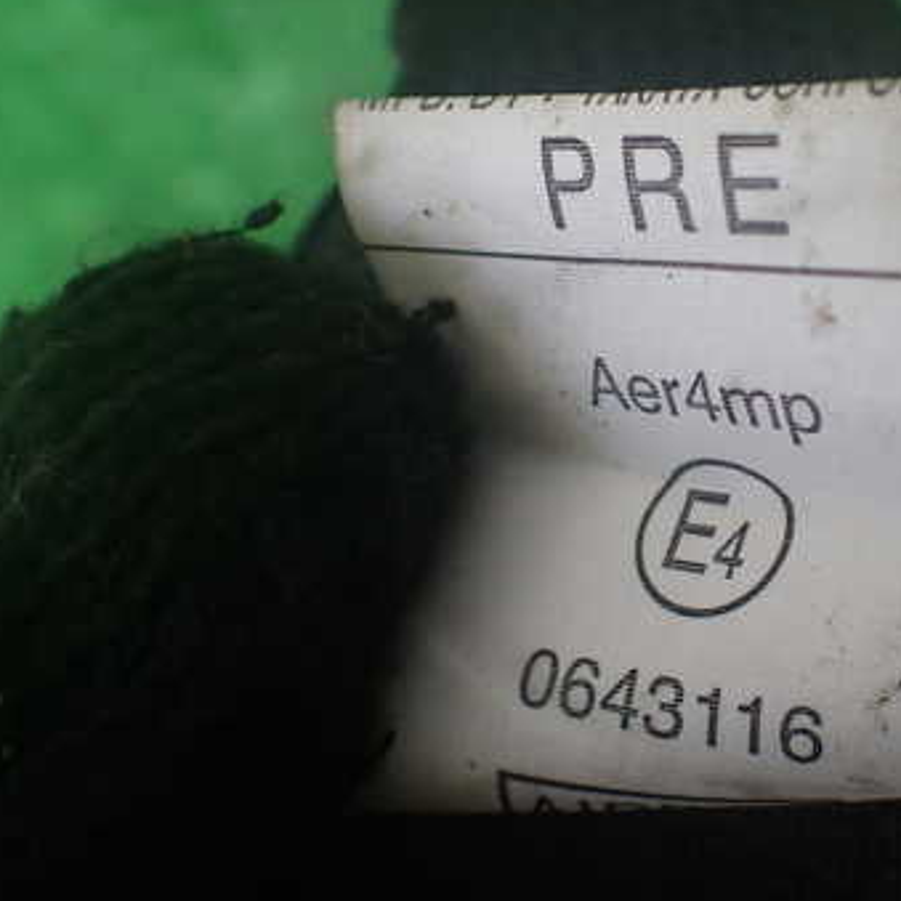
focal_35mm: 47
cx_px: 736
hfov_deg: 34.8
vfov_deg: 36.0
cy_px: 393
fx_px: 1384
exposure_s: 1/125
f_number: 2.3
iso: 100
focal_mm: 5.4
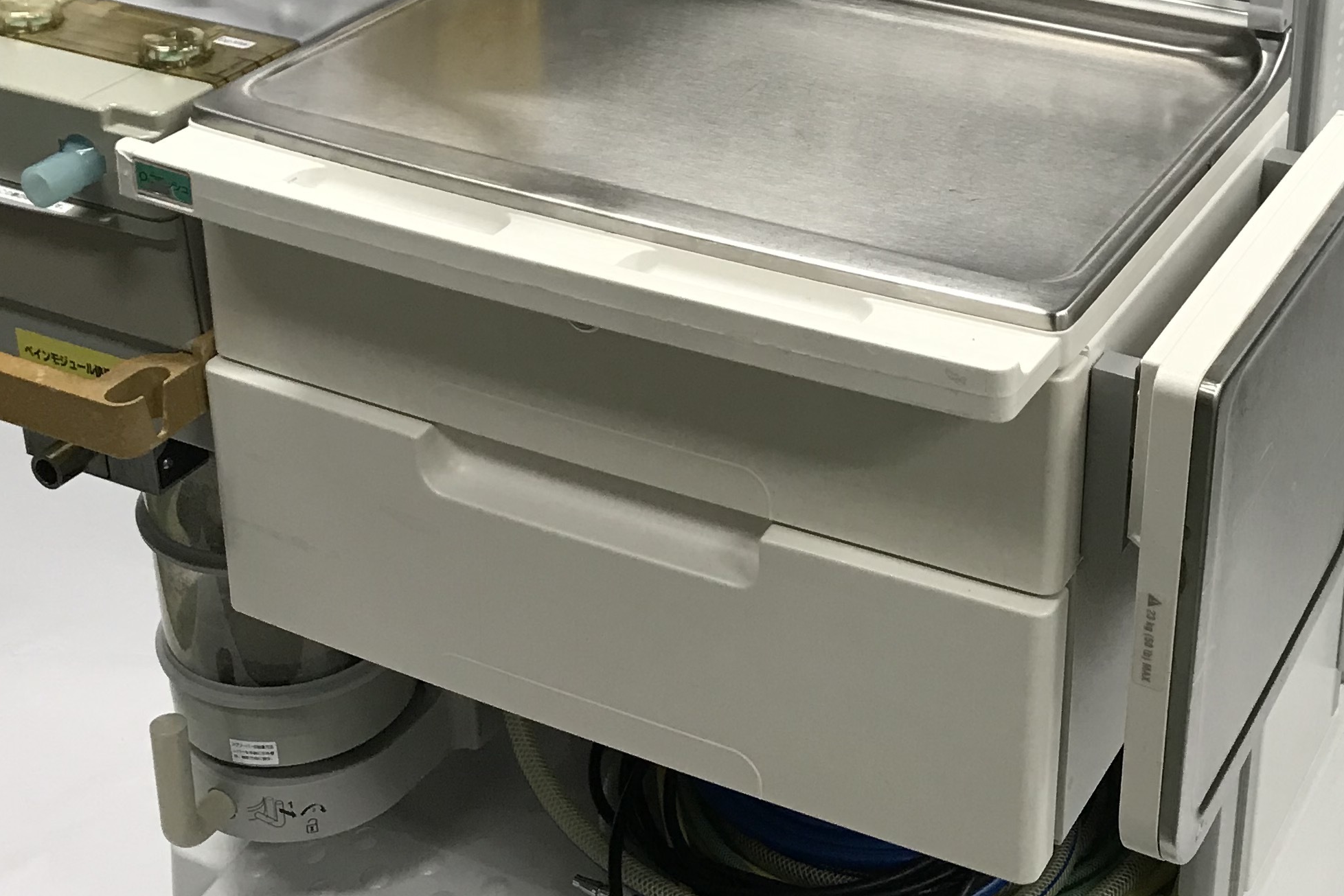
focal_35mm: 60
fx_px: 2240
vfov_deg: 22.2
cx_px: 891
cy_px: 138
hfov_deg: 33.1
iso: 25
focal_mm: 3.99
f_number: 1.8
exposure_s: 1/30
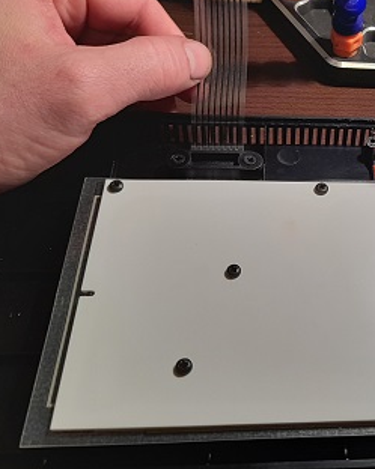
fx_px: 653
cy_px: 173
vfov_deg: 39.3
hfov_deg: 30.4
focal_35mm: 47
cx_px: 348
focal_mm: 4.6
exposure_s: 1/50
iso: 64
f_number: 2
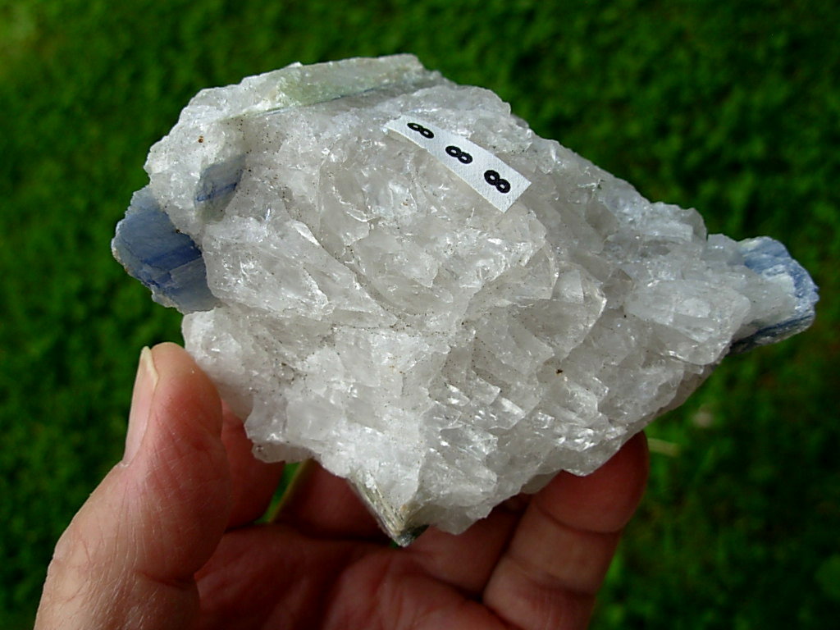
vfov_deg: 37.7
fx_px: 922
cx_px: 420
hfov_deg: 49.0
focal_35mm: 38
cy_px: 315
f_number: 2.9
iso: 50
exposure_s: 1/512
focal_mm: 6.3
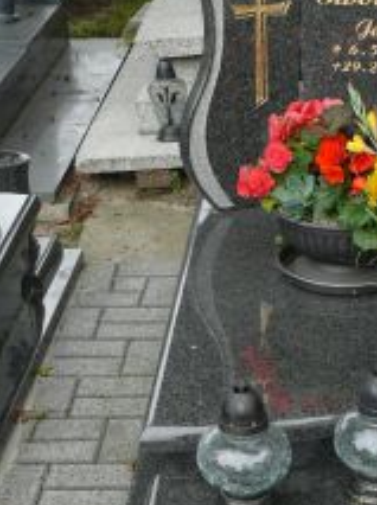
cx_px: 349
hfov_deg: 18.3
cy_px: 422
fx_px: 1151
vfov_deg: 24.3
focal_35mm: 79
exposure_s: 1/100
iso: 100
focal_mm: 7.4
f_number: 3.6
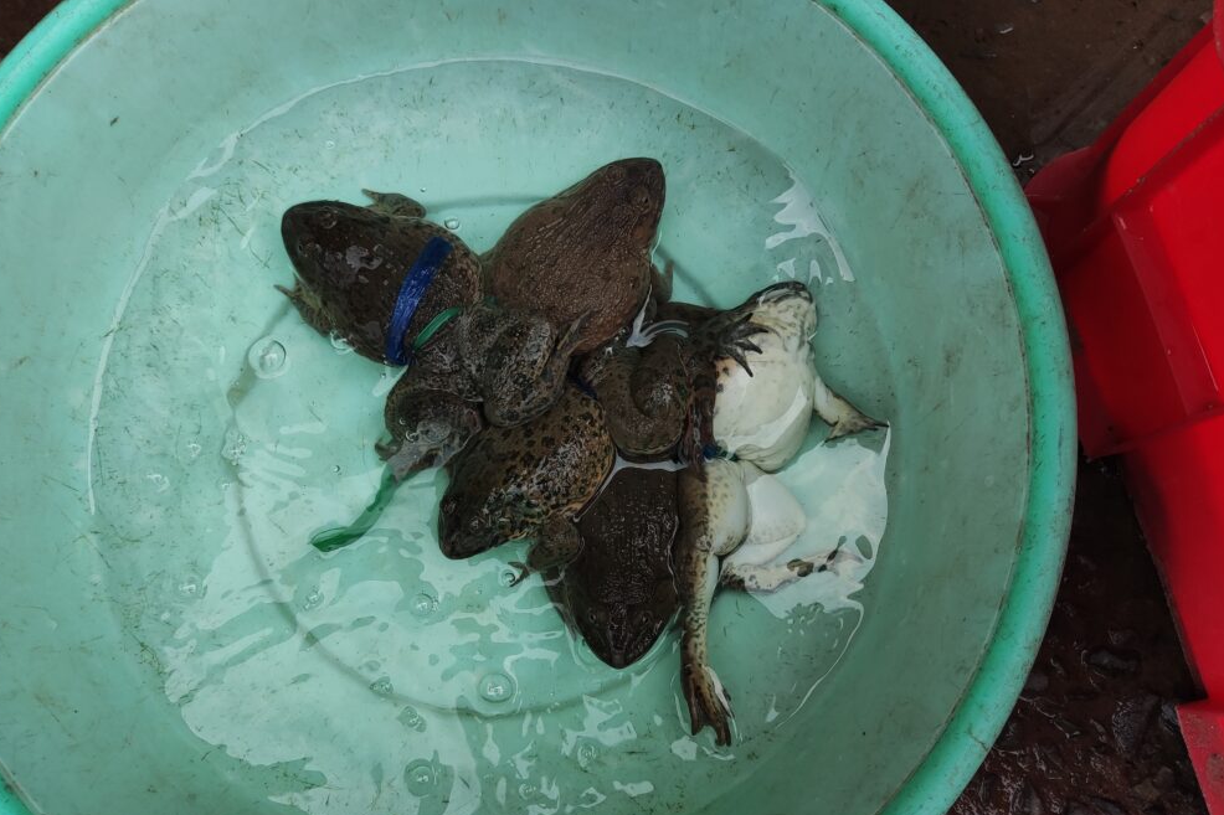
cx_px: 597
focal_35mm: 27
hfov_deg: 67.4
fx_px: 918
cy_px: 455
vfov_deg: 47.8
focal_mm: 4.71
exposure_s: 1/289
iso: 50
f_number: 1.79
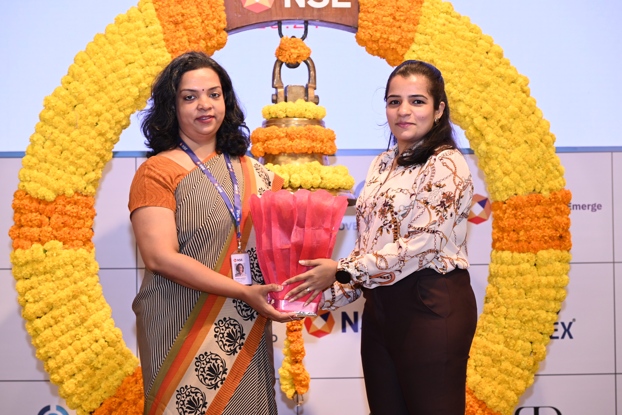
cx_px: 311
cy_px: 208
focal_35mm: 68
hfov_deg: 29.6
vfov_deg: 20.0
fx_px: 1175
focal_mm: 68
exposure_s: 1/125
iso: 1600
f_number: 5
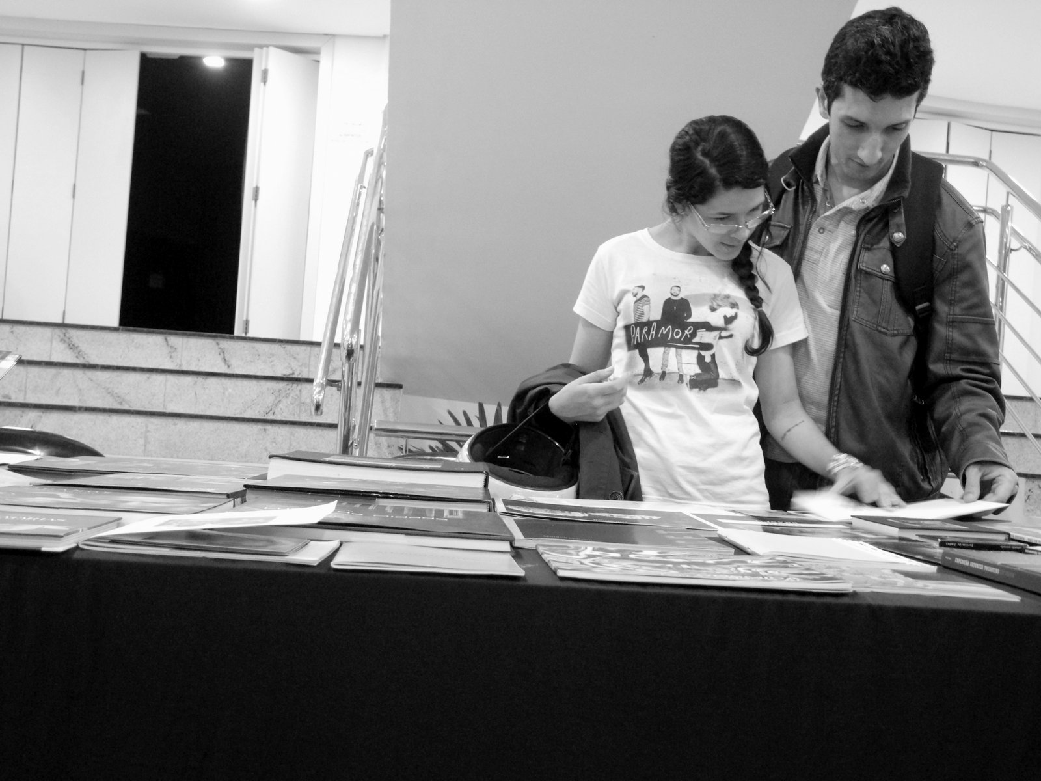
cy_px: 390
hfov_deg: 45.8
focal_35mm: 41
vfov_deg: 35.1
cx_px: 520
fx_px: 1233
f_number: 3.2
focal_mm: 8.8
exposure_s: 1/10
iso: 800
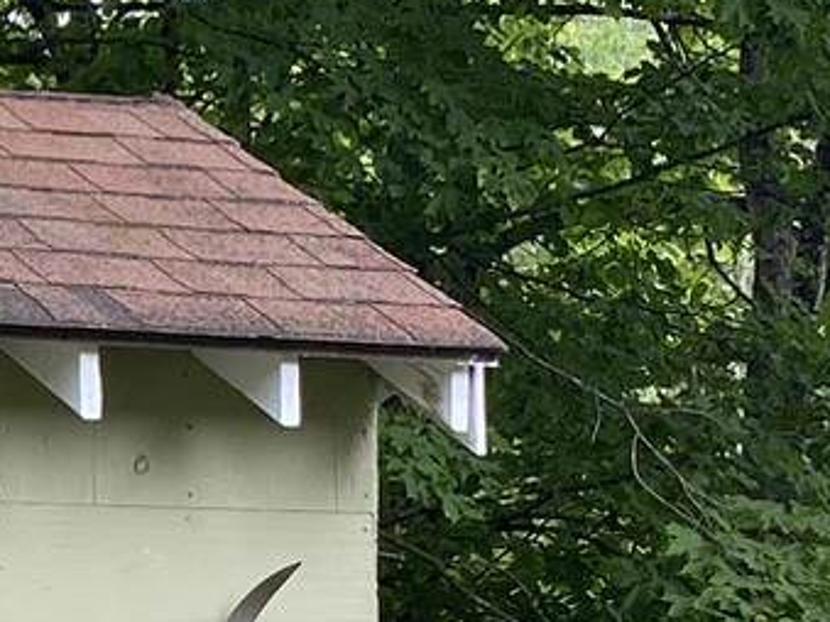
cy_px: 906
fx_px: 3763
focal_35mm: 157
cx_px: -634
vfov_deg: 9.2
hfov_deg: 11.7
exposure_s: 1/312
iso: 32
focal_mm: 4.25
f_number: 1.8
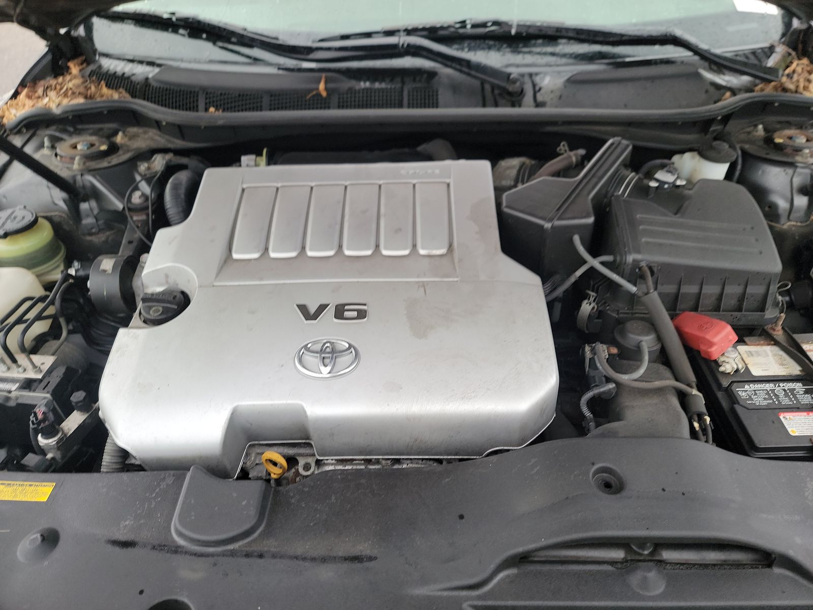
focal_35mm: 24
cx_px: 406
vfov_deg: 56.8
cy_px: 305
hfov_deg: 71.6
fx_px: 564
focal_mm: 6.7
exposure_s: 1/59
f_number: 1.8
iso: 120
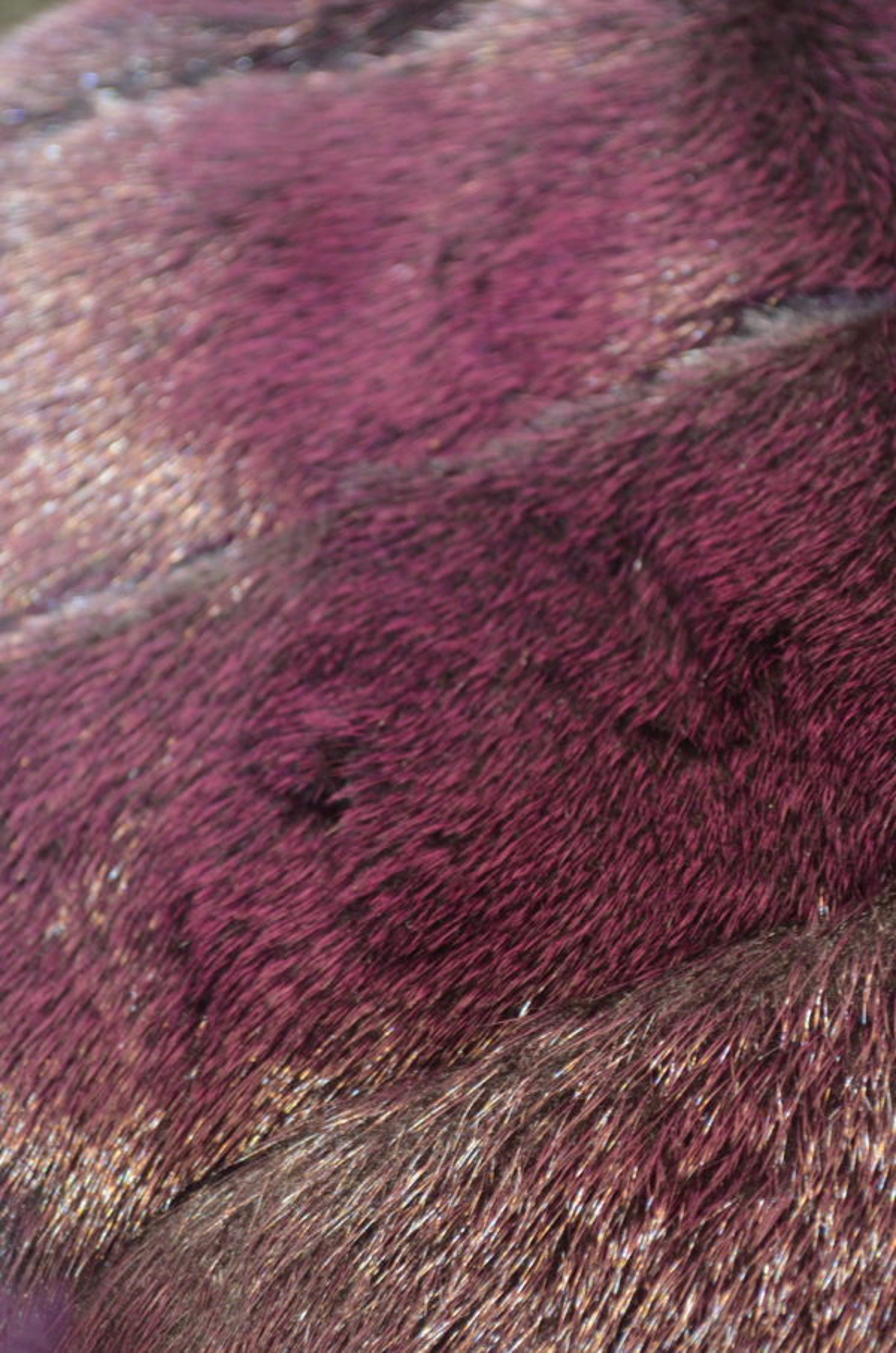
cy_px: 676
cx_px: 448
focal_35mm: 75
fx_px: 2813
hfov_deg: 18.1
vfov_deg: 27.0
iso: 3200
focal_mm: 50
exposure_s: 1/60
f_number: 5.6
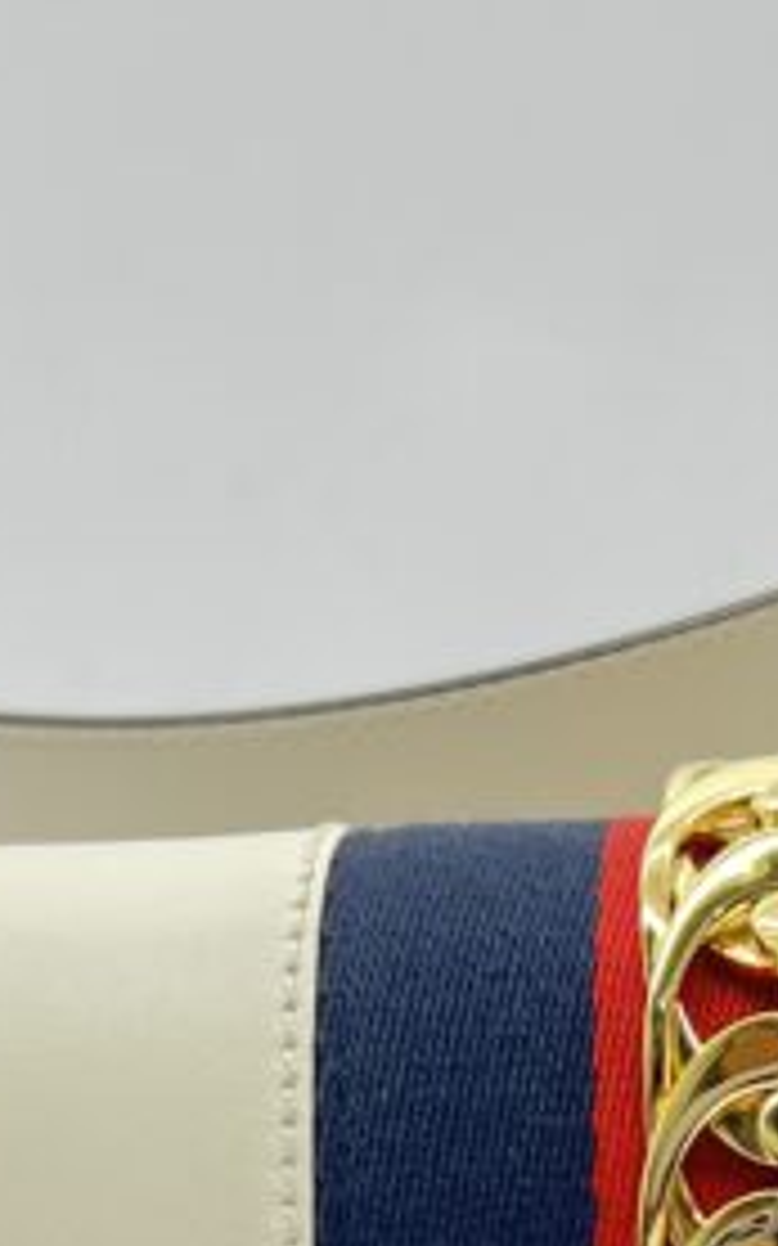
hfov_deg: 12.6
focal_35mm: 102
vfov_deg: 19.1
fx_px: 3462
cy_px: 1543
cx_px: 800
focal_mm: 5.7
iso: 100
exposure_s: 1/100
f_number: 1.5
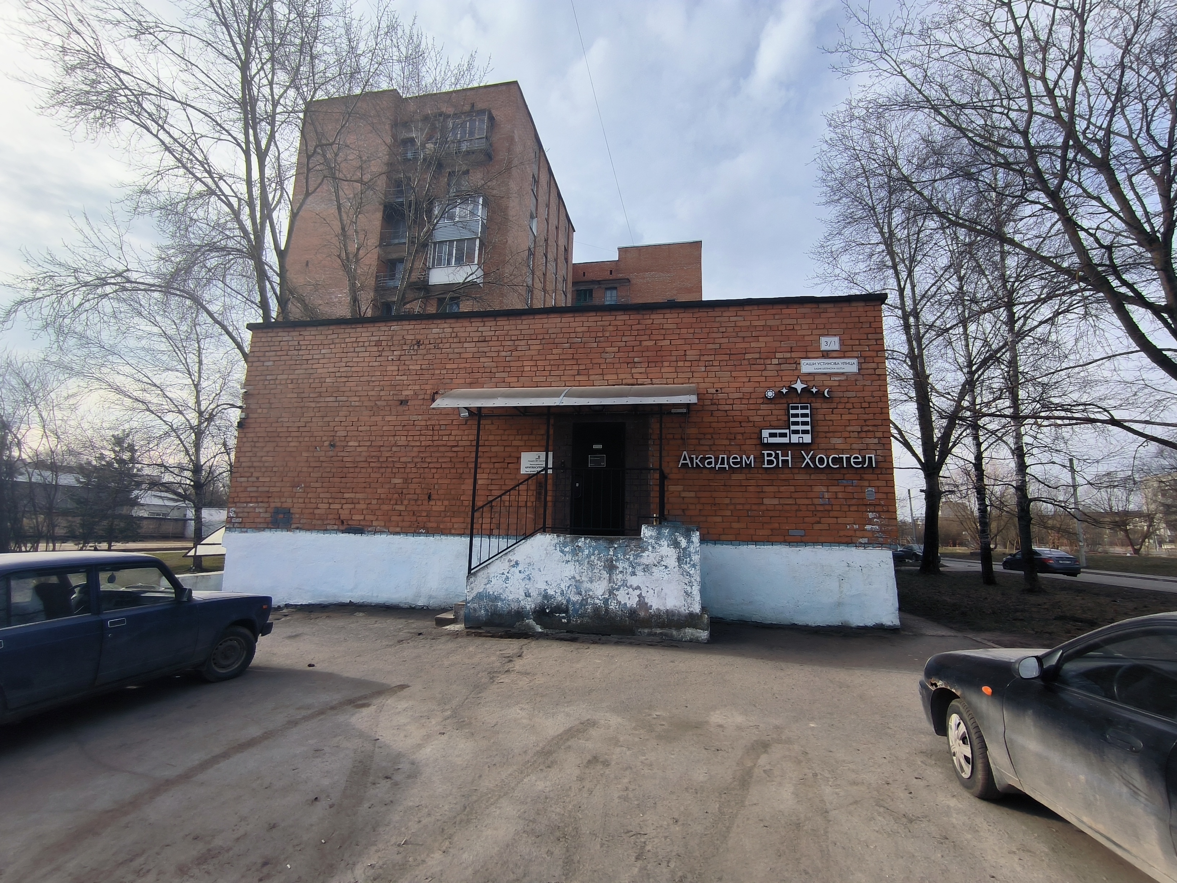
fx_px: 544
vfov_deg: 78.1
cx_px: 588
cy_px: 442
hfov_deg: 94.5
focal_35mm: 16
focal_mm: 1.65
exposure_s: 1/926
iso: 51
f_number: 2.2
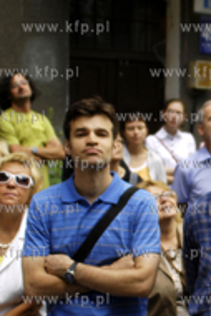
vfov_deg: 26.6
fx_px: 667
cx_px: 282
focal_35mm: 76
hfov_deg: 16.8
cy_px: 186
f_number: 2.8
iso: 100
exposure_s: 1/200
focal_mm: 24
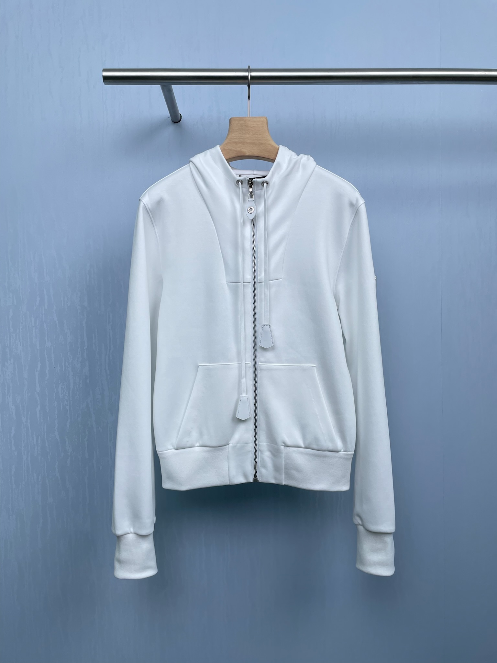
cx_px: 248
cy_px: 332
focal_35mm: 26
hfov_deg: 53.1
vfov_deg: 67.3
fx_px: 498
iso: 32
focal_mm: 4.2
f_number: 1.6
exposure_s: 1/425
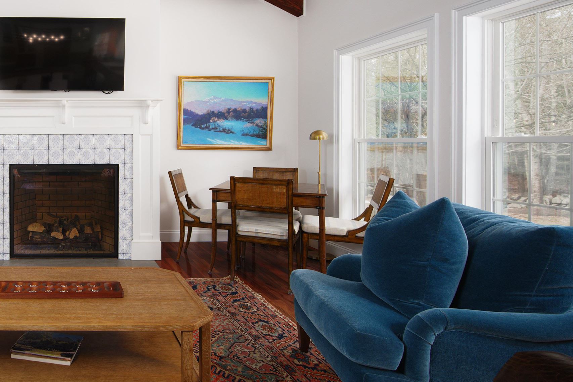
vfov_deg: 47.4
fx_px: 430
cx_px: 64
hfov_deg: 58.3
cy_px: 139
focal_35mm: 27
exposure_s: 1/6
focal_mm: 15
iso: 400
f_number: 7.1
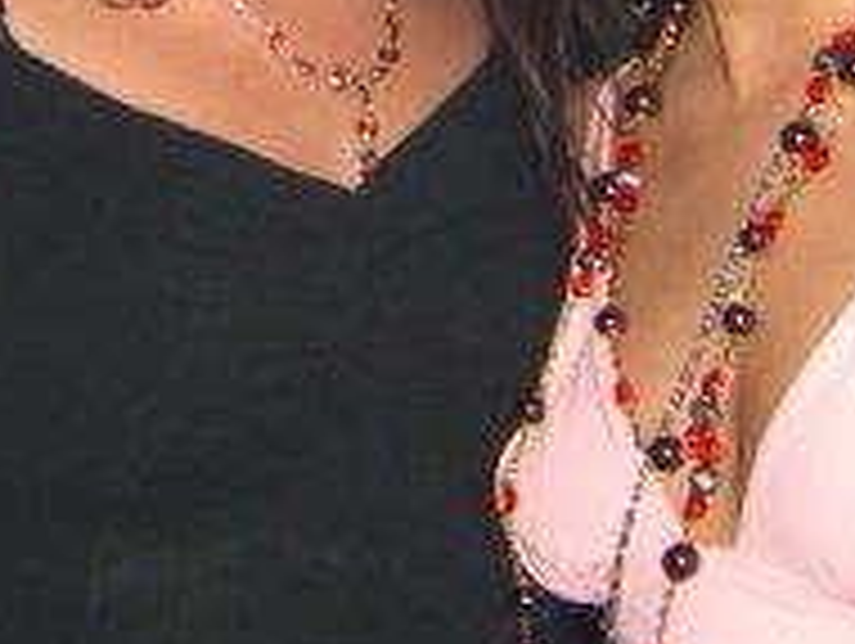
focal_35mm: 120
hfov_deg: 16.4
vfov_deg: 12.2
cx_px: 284
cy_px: -86
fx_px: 2968
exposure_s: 1/60
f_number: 2.8
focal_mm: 7.9
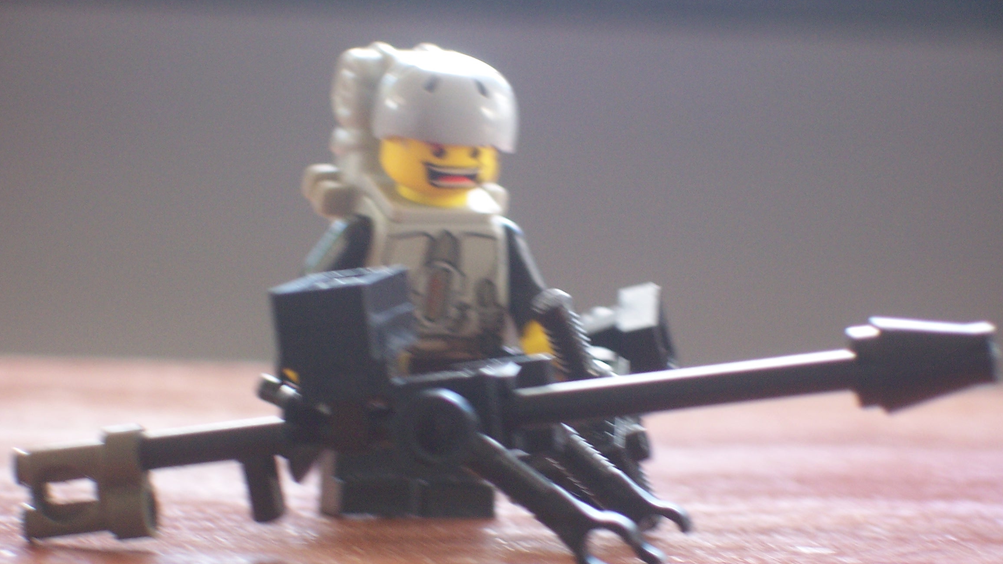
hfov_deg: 11.3
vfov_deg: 6.4
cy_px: 294
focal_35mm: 191
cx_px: 501
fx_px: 5080
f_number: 4.9
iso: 140
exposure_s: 1/15
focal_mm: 30
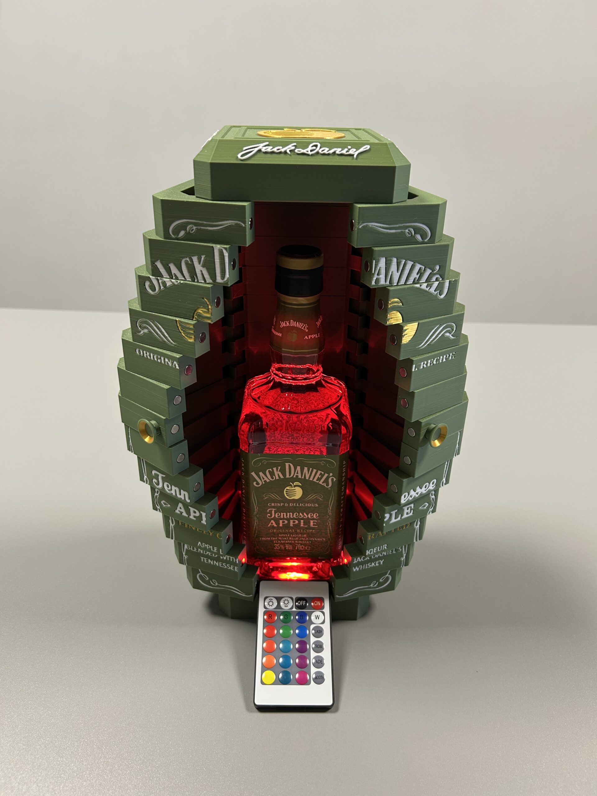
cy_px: 398
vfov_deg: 67.3
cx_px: 298
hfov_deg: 53.1
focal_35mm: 26
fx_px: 598
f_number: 1.5
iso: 100
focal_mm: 5.7
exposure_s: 1/50
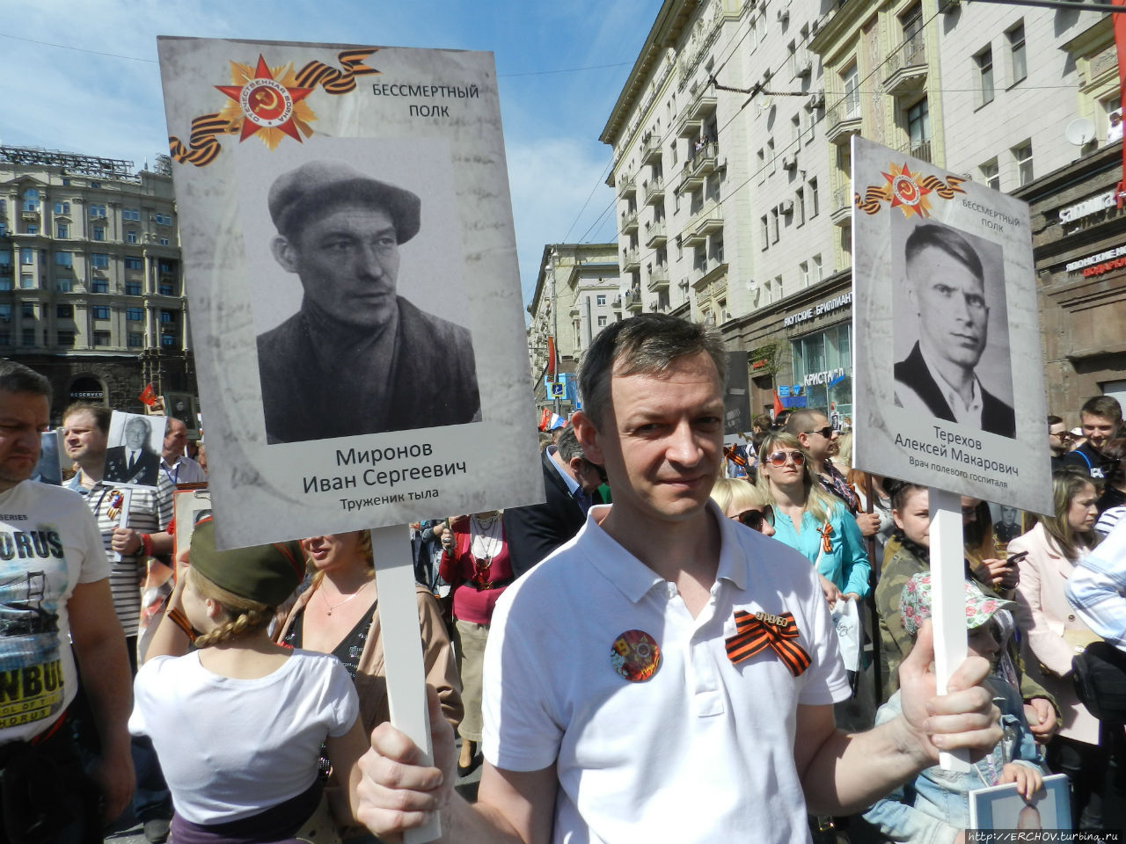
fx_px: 748
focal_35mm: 23
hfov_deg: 73.9
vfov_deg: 58.9
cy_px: 422
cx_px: 563
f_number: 4.5
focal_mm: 4
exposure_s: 1/1000
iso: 160
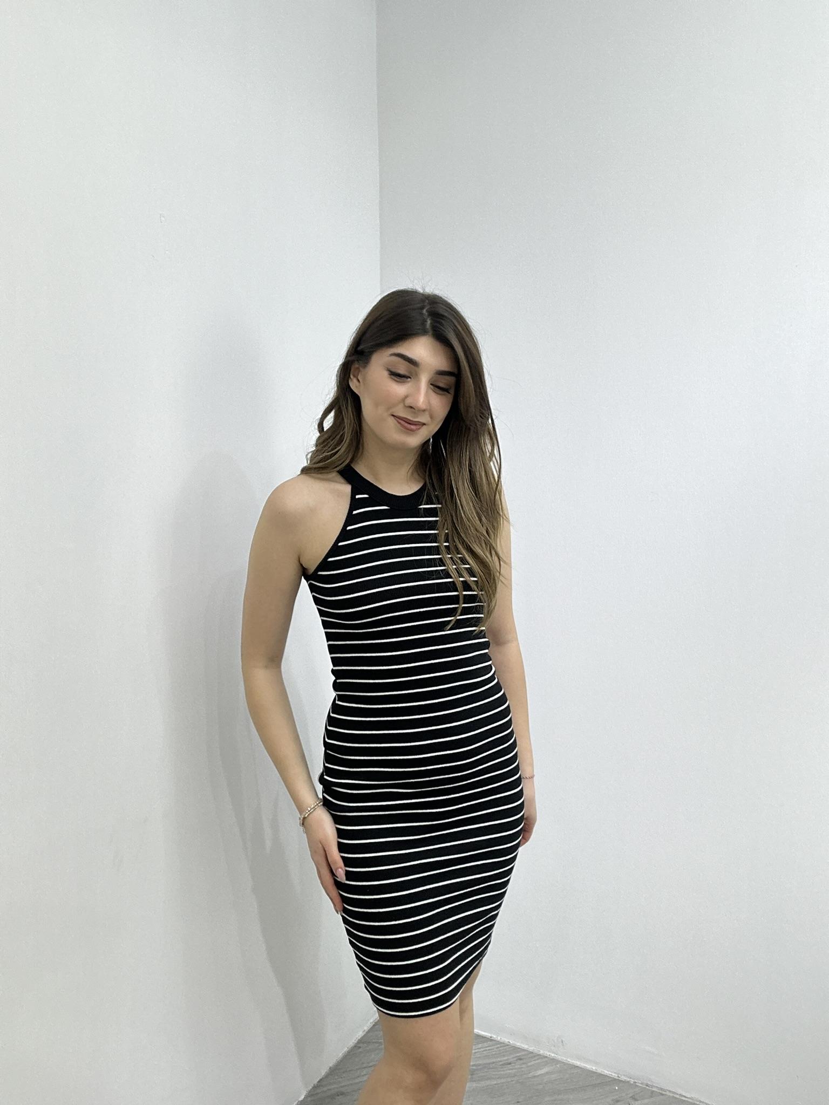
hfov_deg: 46.8
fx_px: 958
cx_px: 414
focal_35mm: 30
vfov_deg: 60.0
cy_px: 552
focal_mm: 2.69
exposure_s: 1/100
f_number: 1.9
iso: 20
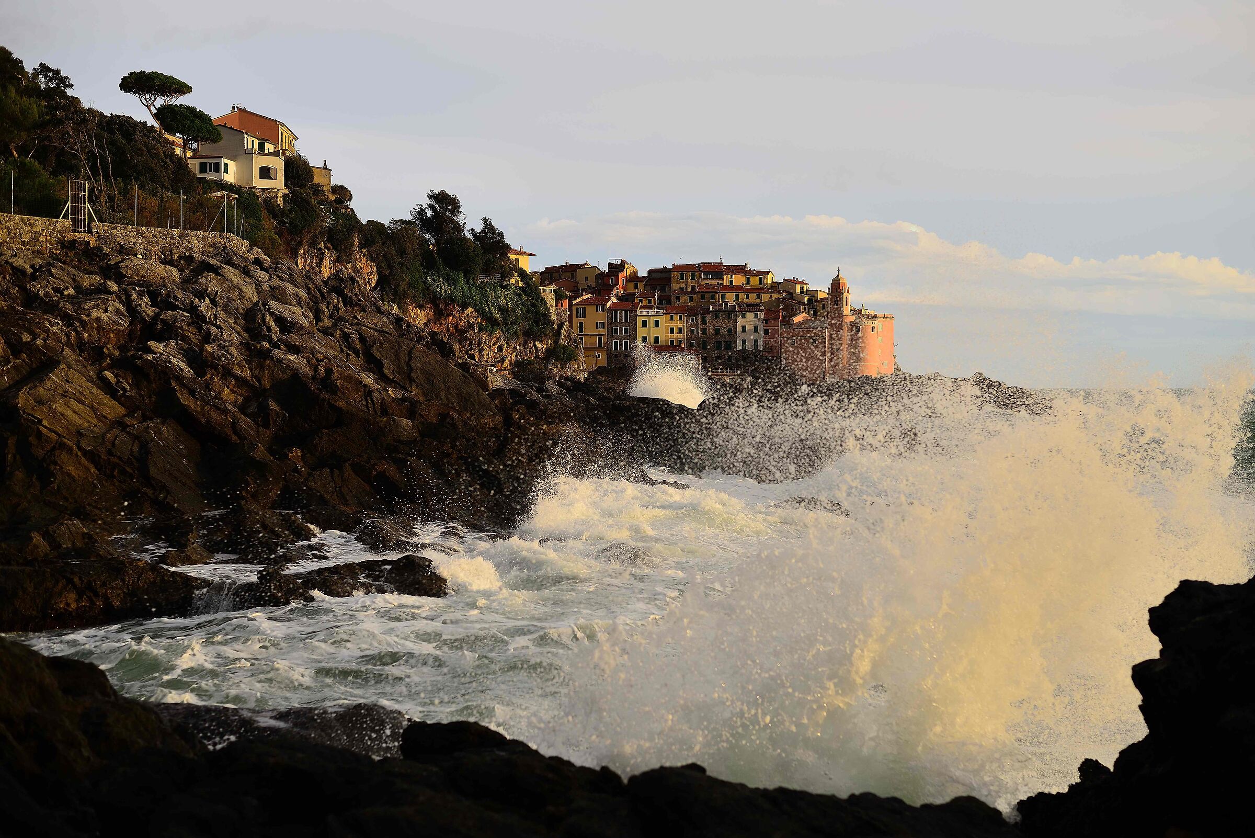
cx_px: 628
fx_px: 1744
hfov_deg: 39.6
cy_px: 419
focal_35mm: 50
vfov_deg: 27.0
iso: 100
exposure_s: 1/350
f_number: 2.8
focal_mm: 50
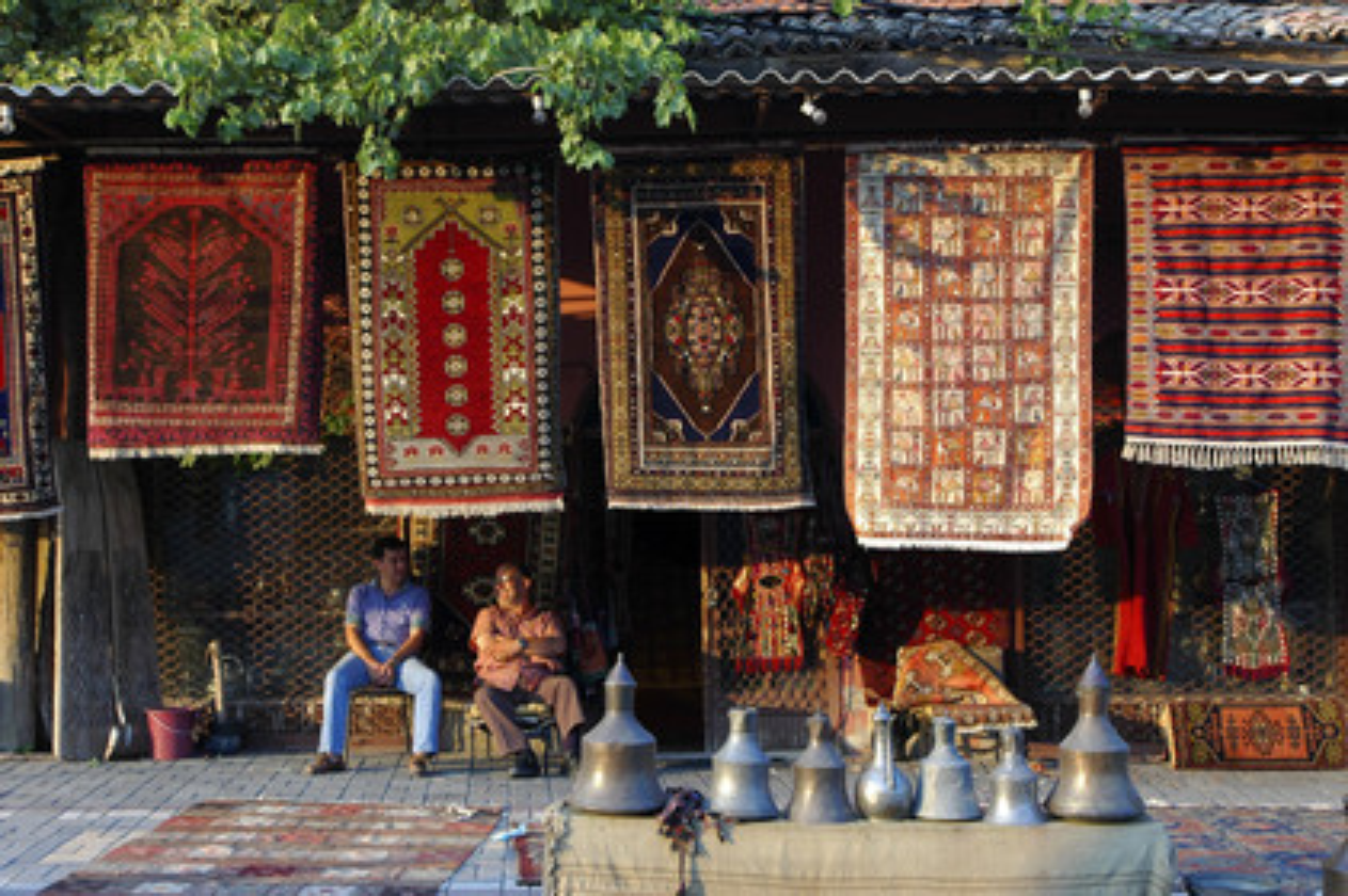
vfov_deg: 25.7
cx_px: 674
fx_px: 1964
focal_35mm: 52
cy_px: 448
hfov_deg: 37.9
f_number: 5
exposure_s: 1/100
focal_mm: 35
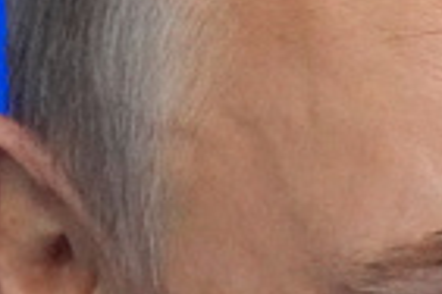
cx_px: 947
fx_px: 106992
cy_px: 543
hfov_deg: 0.2
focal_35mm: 8715
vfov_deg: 0.2
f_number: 8
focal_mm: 1200
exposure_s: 1/200
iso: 12800
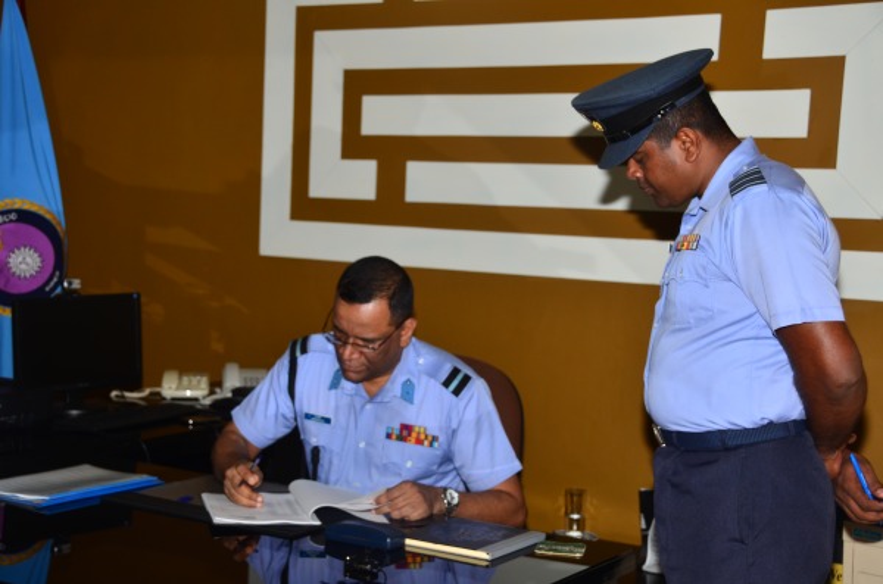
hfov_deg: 35.1
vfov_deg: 23.7
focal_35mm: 57
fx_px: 1395
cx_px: 442
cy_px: 292
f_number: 5
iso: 250
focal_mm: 38
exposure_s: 1/80
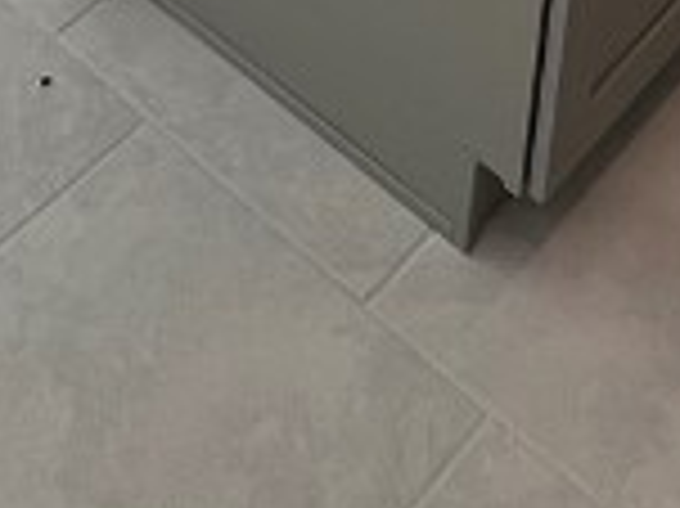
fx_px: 1727
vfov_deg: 11.6
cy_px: -908
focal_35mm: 88
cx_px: 311
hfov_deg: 22.3
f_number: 1.8
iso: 32
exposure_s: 1/120
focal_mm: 1.57
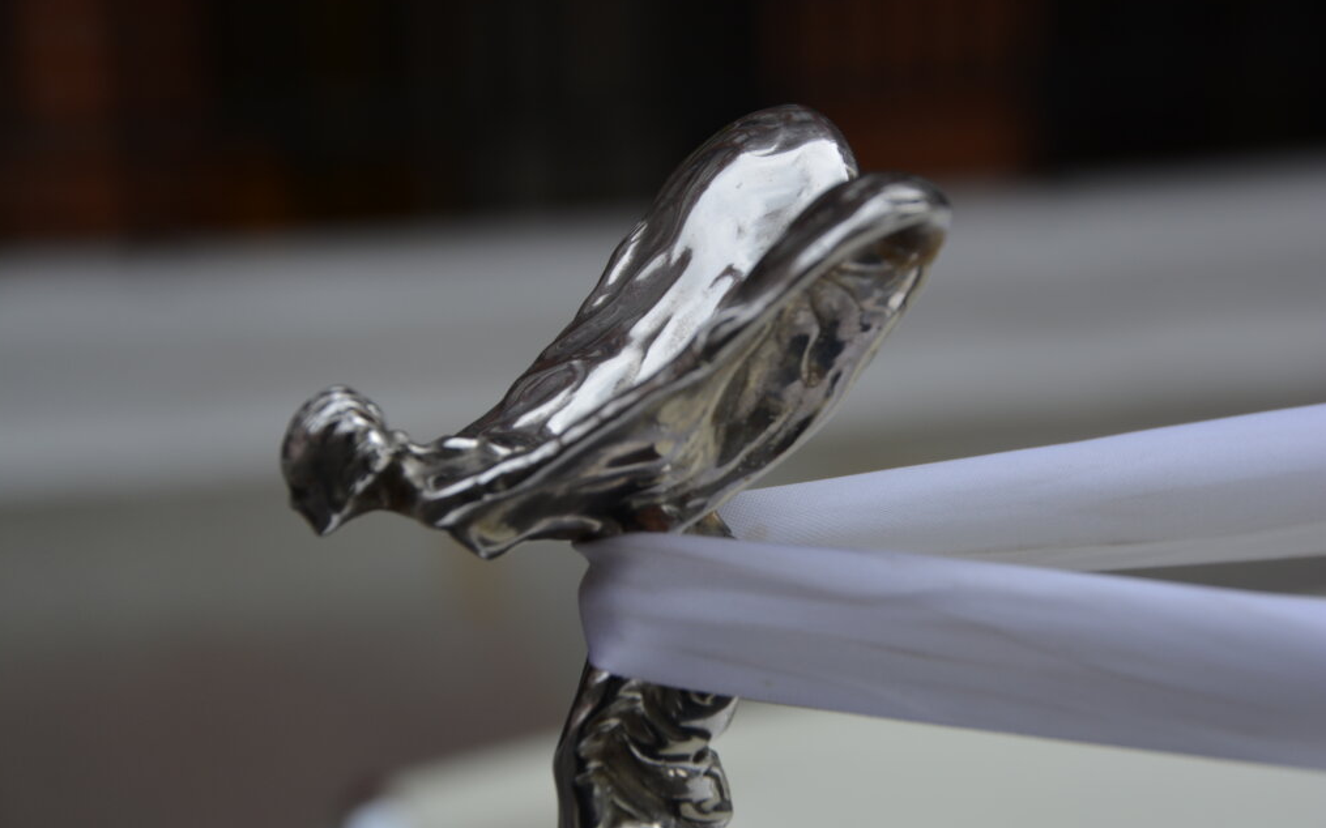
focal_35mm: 108
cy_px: 398
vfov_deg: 12.1
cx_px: 661
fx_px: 3902
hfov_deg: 19.3
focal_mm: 70
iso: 220
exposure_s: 1/500
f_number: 5.6
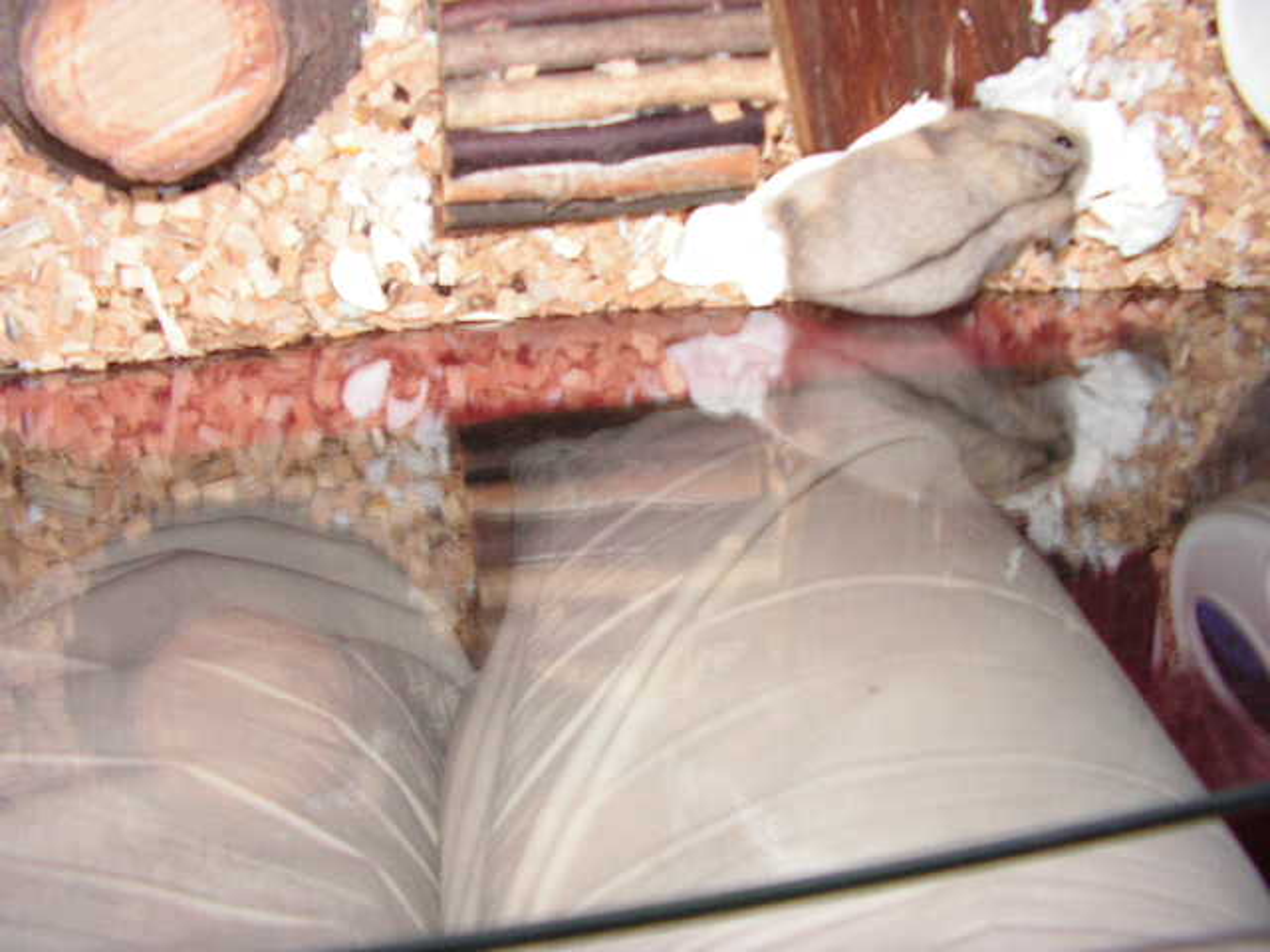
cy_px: 476
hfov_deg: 51.4
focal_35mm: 36
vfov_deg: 39.7
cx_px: 635
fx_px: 1321
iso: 200
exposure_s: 1/40
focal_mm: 6
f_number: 3.2
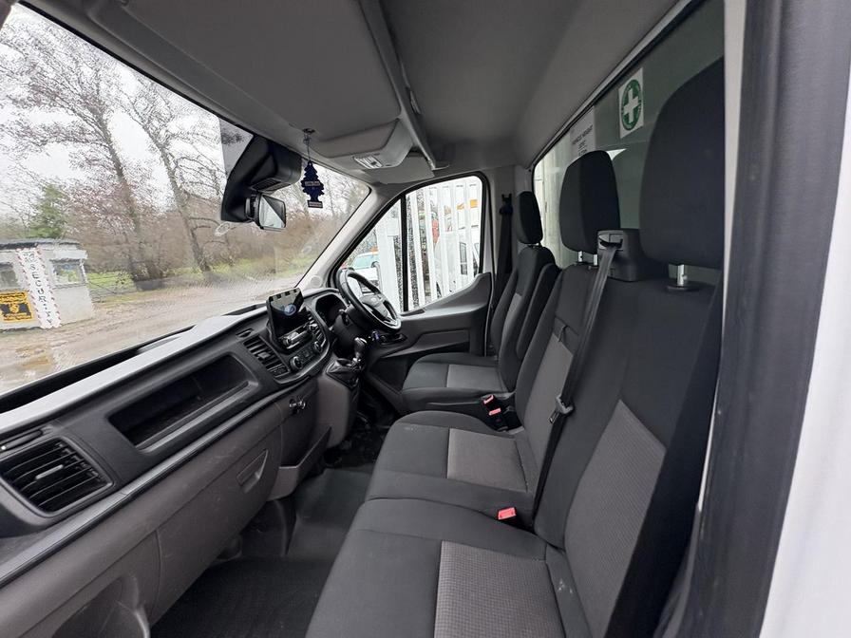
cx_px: 426
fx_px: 344
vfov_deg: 85.7
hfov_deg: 102.1
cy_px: 319
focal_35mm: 14
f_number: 2.2
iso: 100
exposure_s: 1/102
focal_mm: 2.22
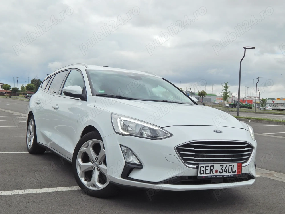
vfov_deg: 33.6
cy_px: 107
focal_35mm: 43
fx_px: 354
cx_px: 142
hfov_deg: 43.9
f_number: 7.1
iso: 125
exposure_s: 1/400
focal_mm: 7.7
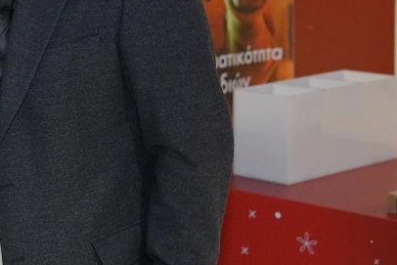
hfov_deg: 15.2
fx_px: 1434
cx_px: -88
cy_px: -24
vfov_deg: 10.4
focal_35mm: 130
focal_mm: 44
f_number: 4
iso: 4000
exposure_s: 1/250
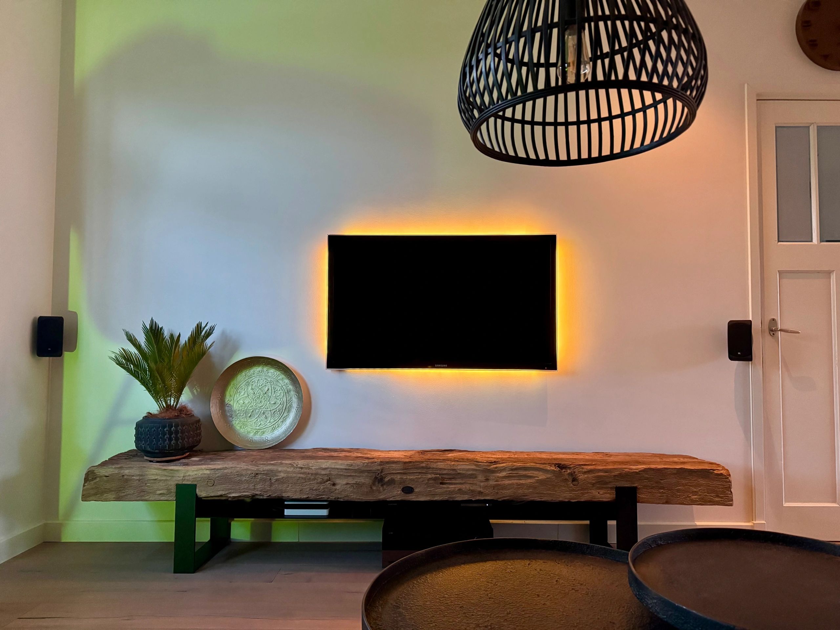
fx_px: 582
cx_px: 420
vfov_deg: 56.8
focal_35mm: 24
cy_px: 315
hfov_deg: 71.6
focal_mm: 6.76
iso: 800
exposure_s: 1/44
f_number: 1.78
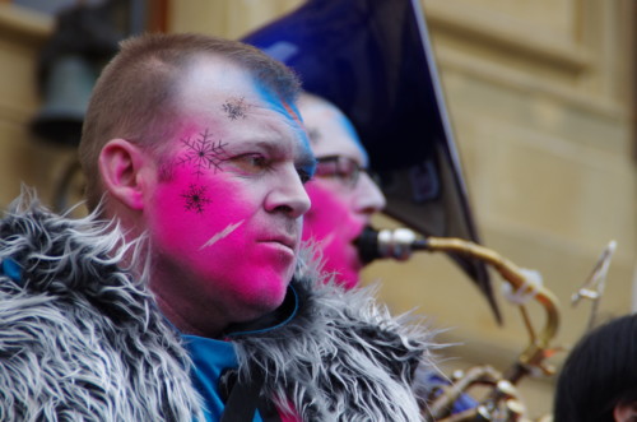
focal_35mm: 300
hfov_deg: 6.9
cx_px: 318
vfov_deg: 4.6
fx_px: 5297
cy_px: 211
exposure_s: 1/250
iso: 800
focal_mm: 200
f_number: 6.3
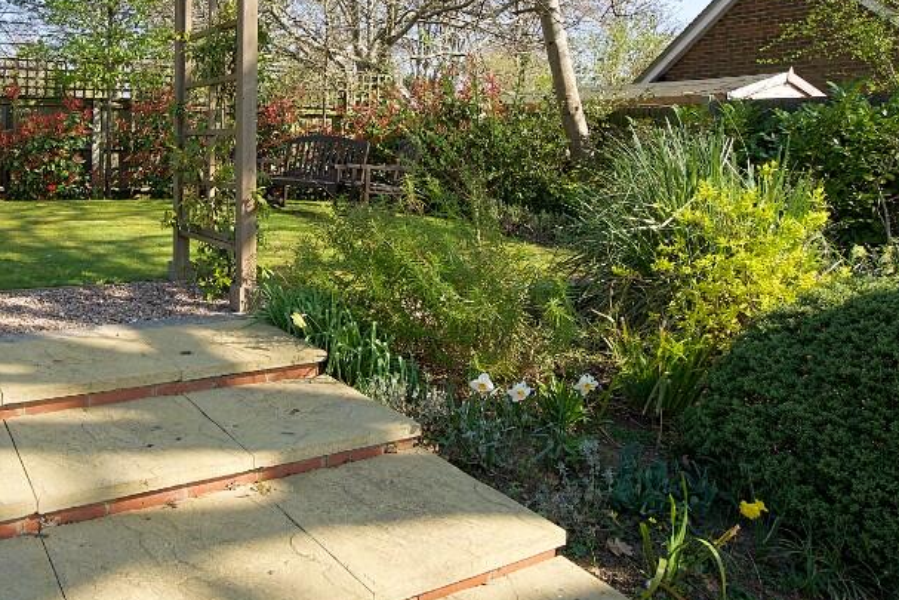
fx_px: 674
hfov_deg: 65.1
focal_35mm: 27
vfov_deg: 46.8
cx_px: 281
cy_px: 179
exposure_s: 1/100
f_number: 8
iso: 100
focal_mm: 11
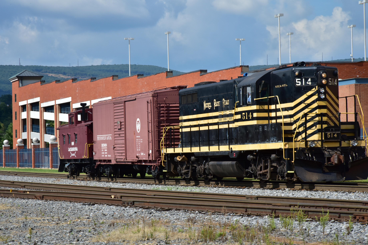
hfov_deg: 17.1
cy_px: 122
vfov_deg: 11.4
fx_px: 1227
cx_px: 184
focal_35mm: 120
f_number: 22
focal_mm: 120
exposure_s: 1/125
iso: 220
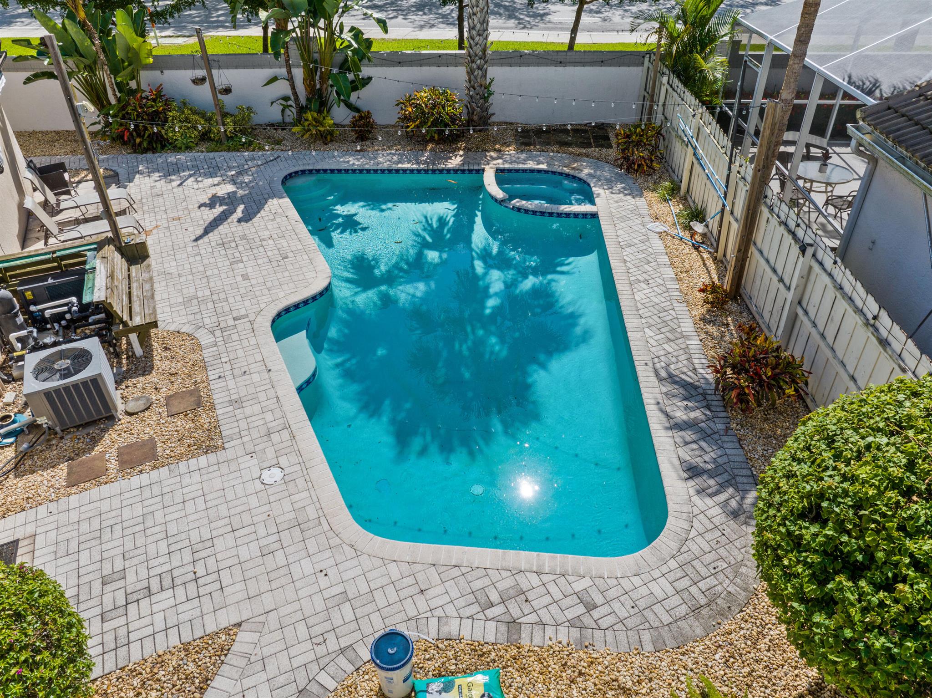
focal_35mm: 24
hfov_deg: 71.6
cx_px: 466
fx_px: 646
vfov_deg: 56.8
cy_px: 349
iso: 100
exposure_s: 1/500
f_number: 5
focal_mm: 12.29
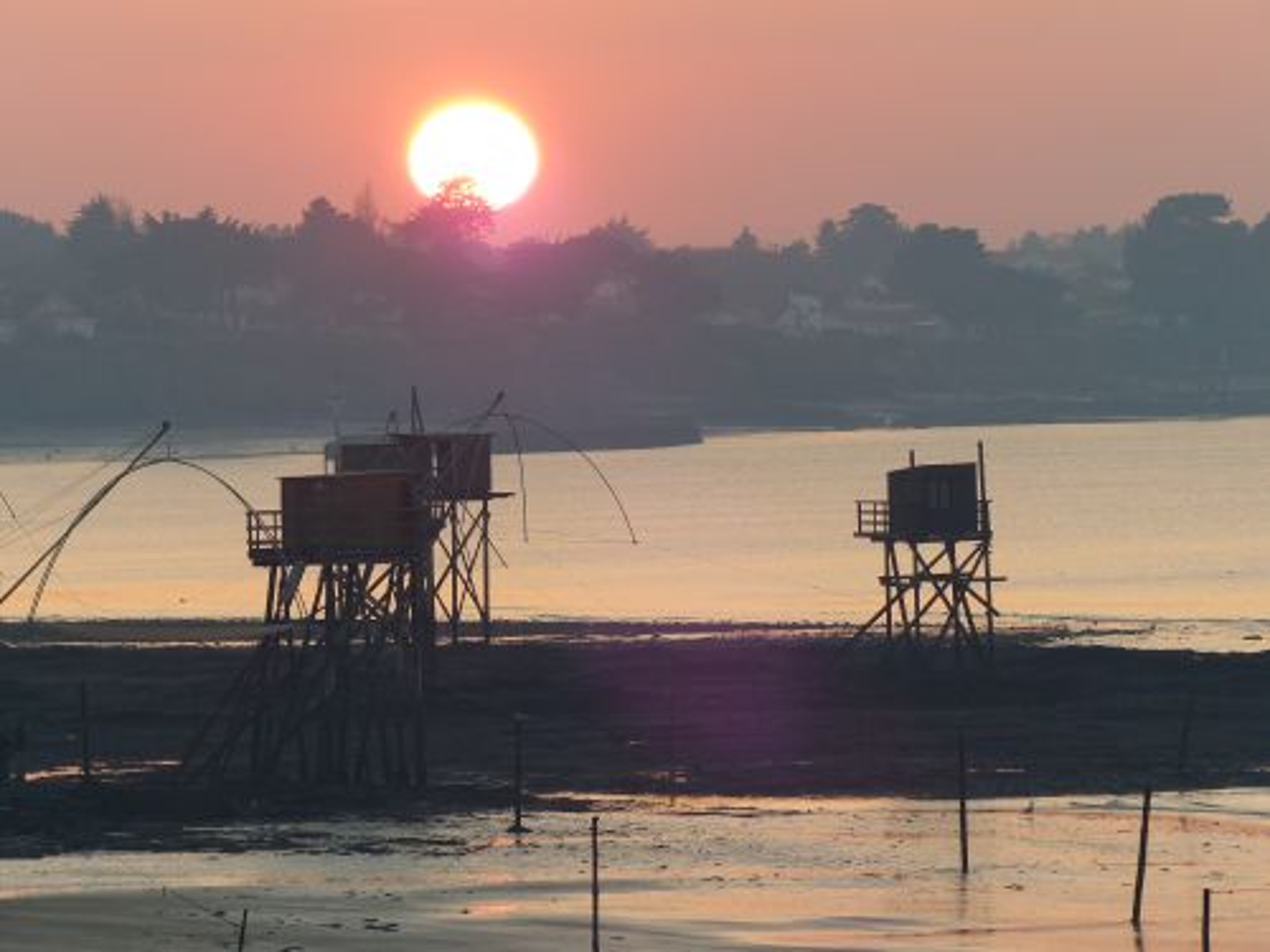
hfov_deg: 5.5
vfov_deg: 4.1
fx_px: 13171
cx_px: 635
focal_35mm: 359
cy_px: 476
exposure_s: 1/200
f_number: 4
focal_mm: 64.6
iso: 100
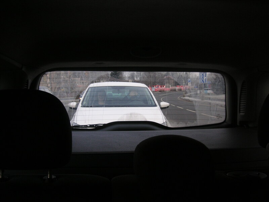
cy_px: 101
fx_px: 288
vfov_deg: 38.7
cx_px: 134
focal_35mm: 37
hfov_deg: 50.1
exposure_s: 1/250
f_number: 2.8
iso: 50
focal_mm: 6.1
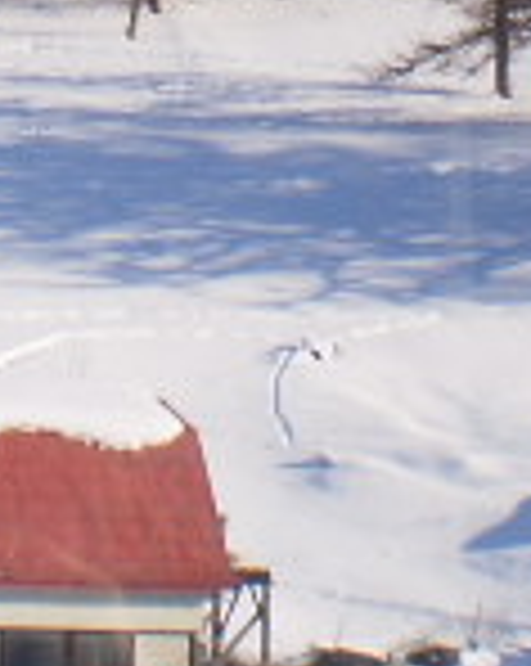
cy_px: -234
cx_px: 230
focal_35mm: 152
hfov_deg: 10.1
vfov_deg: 12.3
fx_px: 2992
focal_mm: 6.3
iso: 64
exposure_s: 1/640
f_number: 4.6
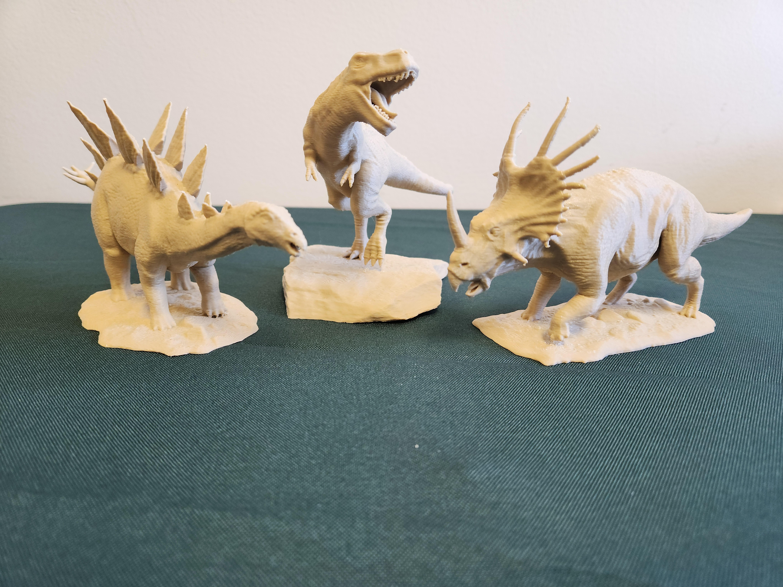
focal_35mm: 23
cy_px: 294
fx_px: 520
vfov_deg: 58.9
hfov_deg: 73.9
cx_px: 392
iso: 80
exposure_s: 1/60
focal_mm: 5.4
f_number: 1.8
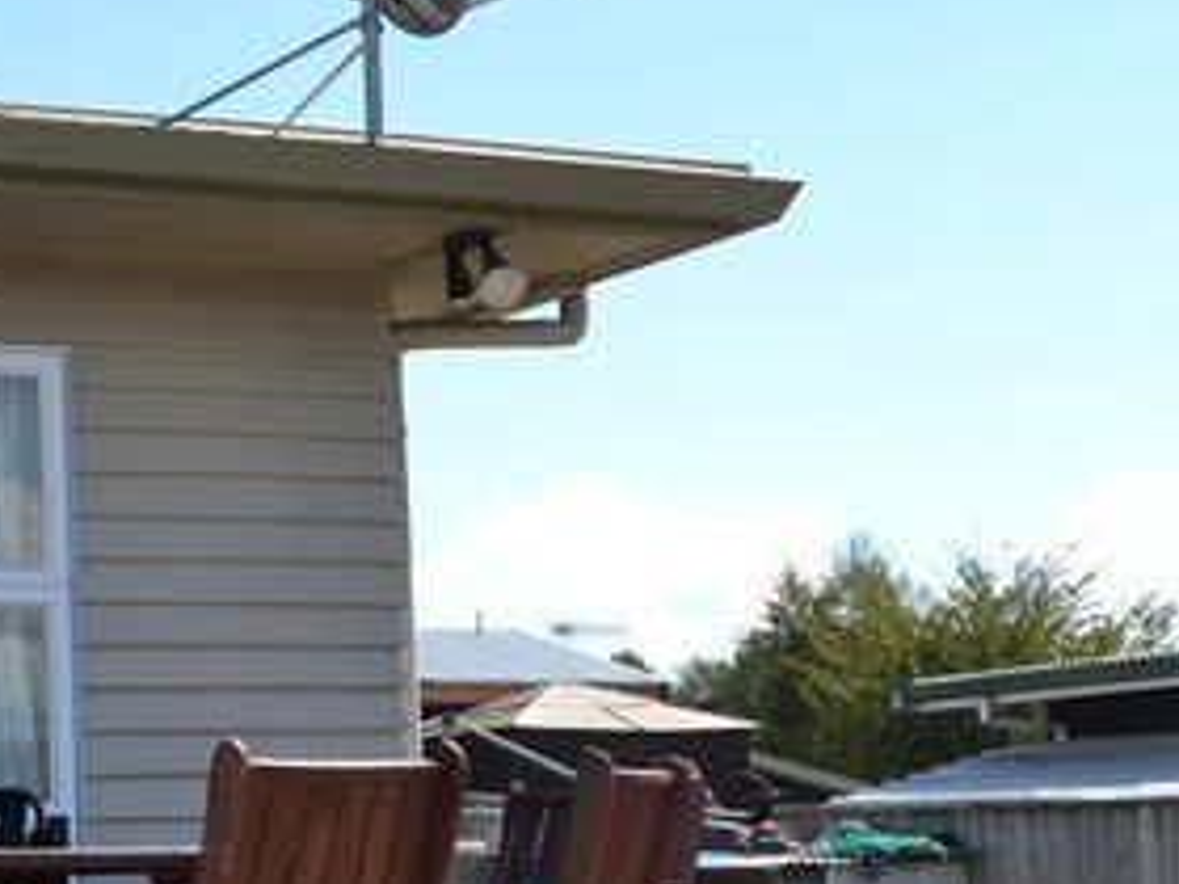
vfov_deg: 16.9
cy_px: 674
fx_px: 2963
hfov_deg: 21.4
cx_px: -97
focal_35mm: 87
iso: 100
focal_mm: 22
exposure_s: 1/200
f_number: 9
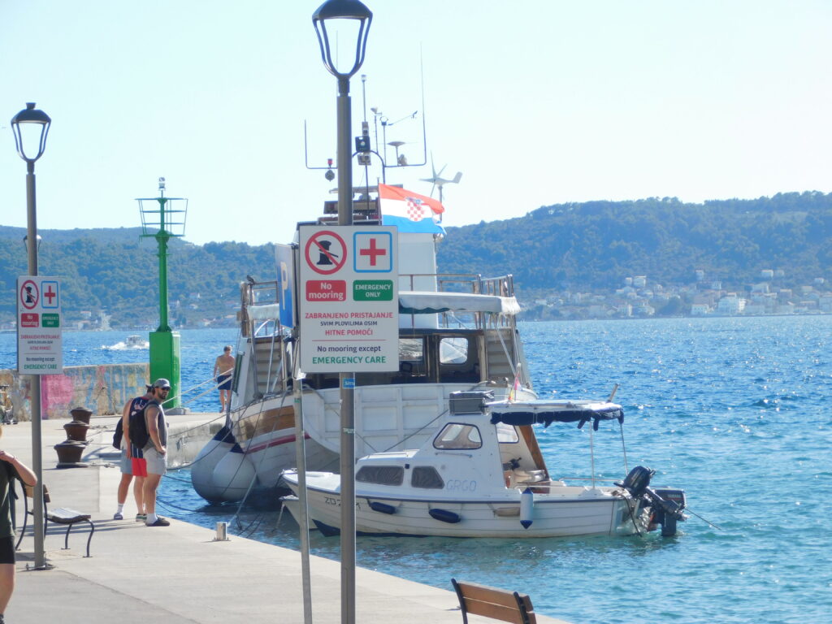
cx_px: 416
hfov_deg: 10.7
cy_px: 312
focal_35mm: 184
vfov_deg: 8.1
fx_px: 4422
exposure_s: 1/400
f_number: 5.4
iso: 125
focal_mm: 32.7
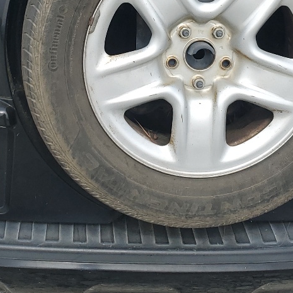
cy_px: 8
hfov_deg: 21.9
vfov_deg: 21.2
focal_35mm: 79
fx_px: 757
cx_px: 104
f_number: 1.5
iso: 50
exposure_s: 1/2000
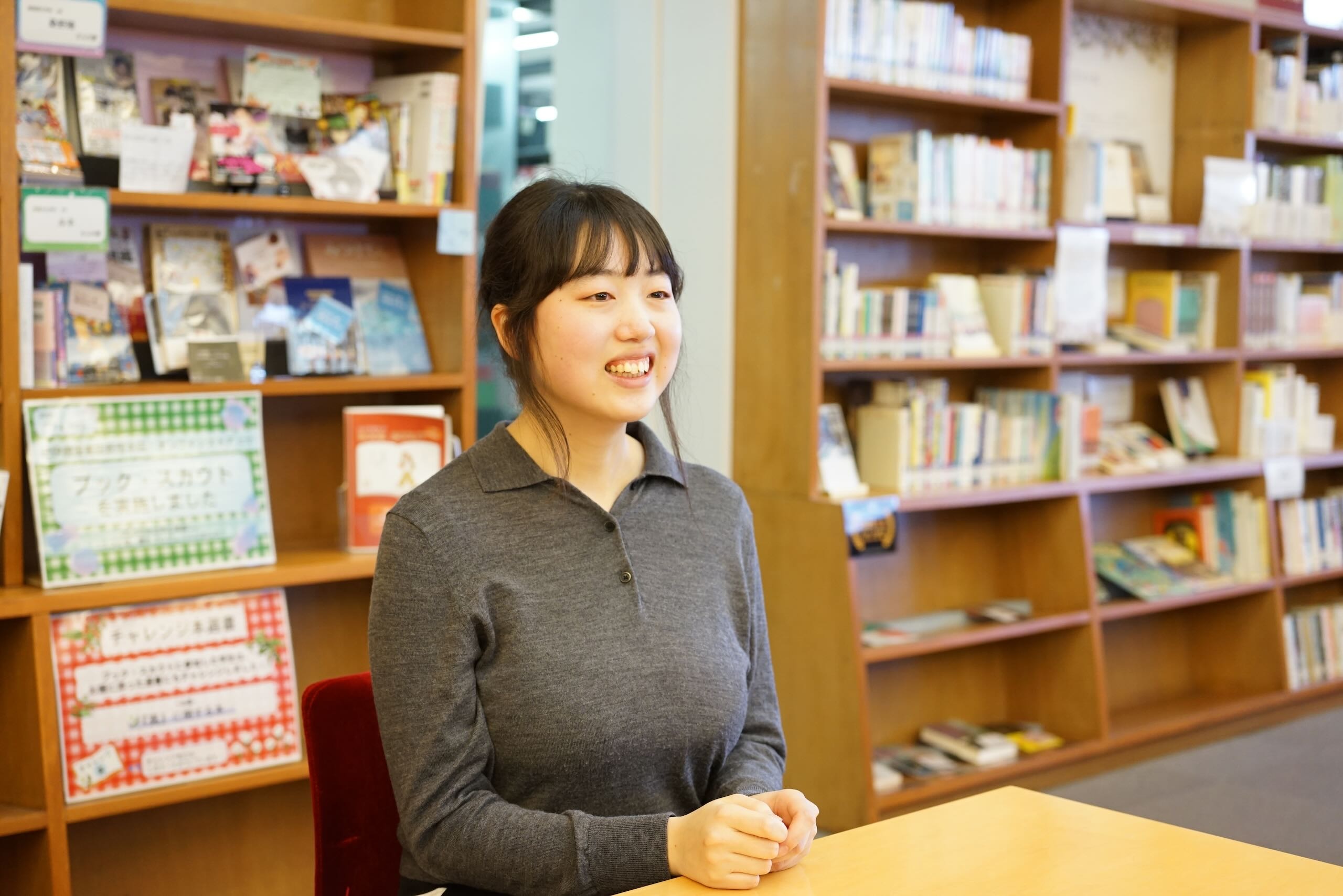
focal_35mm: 50
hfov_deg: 39.6
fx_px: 1865
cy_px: 448
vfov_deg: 27.0
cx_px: 672
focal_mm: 50
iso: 1600
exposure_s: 1/160
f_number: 3.2
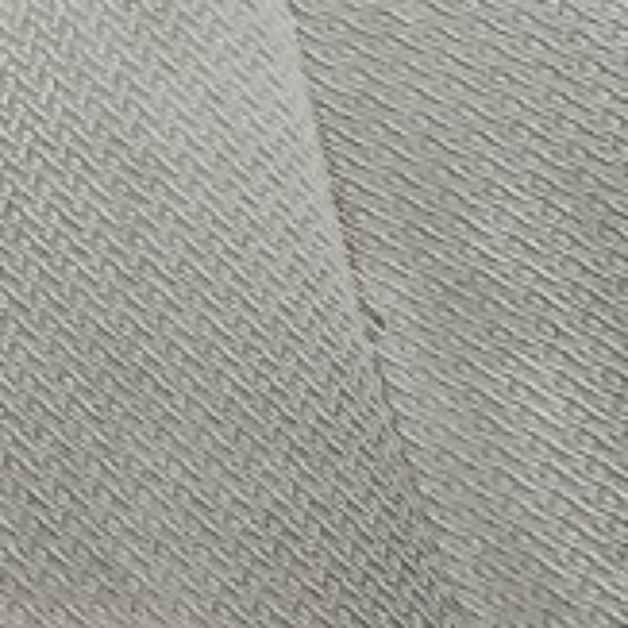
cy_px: -782
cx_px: -2316
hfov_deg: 5.9
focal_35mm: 226
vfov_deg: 7.3
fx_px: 4639
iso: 50
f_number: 1.5
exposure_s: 1/179
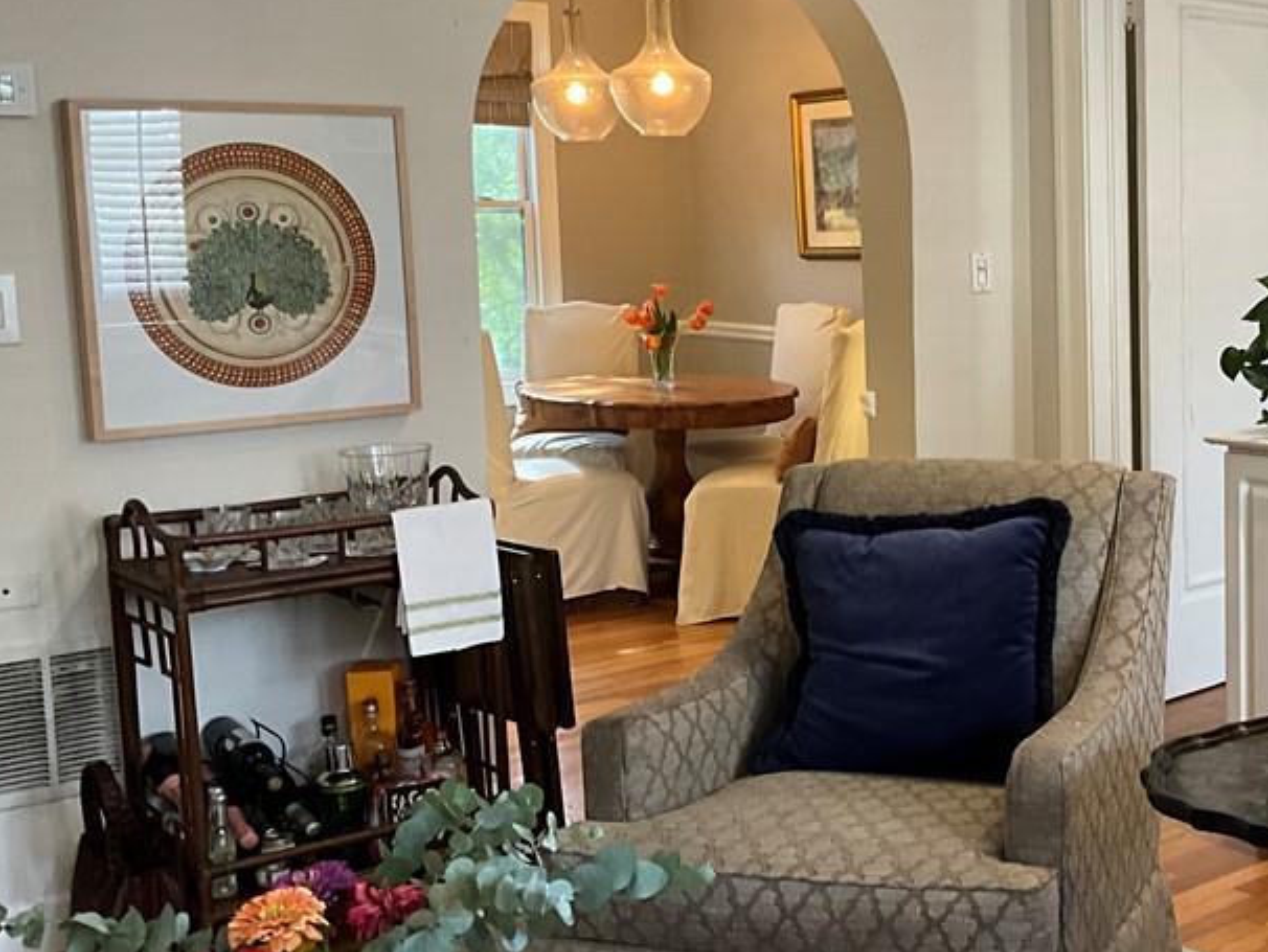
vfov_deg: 29.7
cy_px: 421
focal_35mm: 49
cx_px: 1015
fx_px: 1796
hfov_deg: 37.5
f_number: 1.8
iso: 200
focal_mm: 3
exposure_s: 1/60
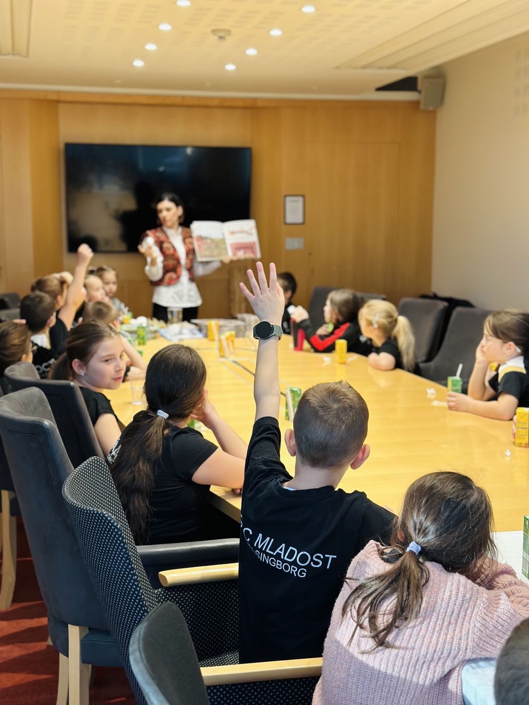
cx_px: 264
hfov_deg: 30.3
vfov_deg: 39.7
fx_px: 978
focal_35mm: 48
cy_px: 352
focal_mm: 6.86
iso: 125
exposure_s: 1/50
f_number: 1.78
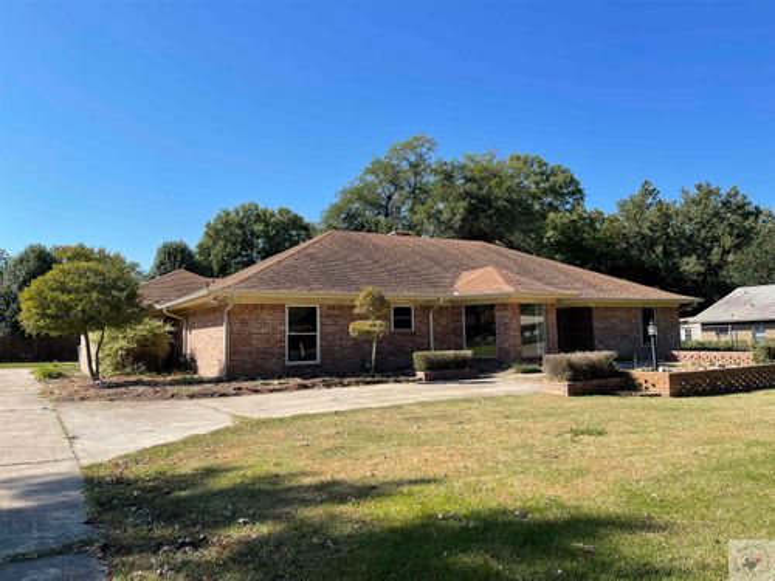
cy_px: 290
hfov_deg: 67.3
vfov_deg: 53.1
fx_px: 582
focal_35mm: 26
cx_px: 388
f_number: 1.6
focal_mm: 5.1
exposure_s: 1/2857
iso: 32
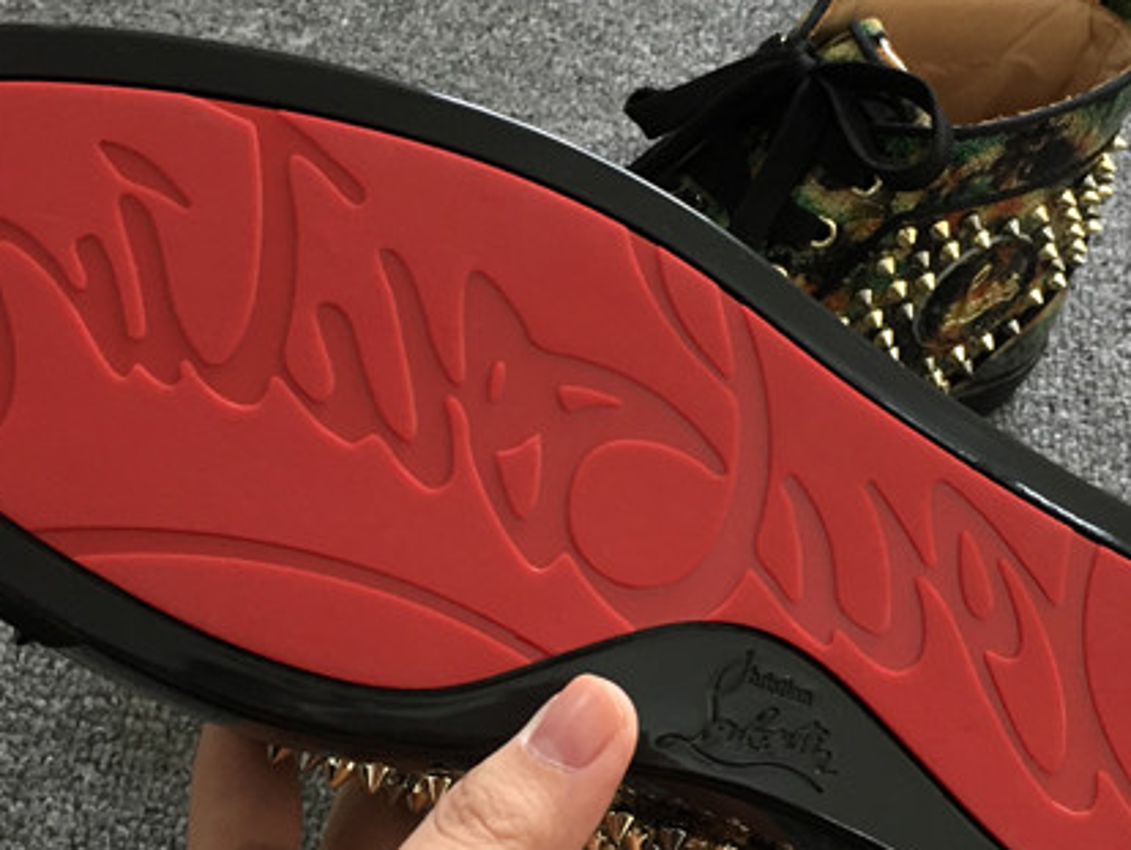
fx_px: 1602
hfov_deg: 38.9
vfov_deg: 29.7
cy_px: 485
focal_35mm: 49
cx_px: 609
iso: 125
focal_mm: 4.15
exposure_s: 1/33
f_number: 2.2
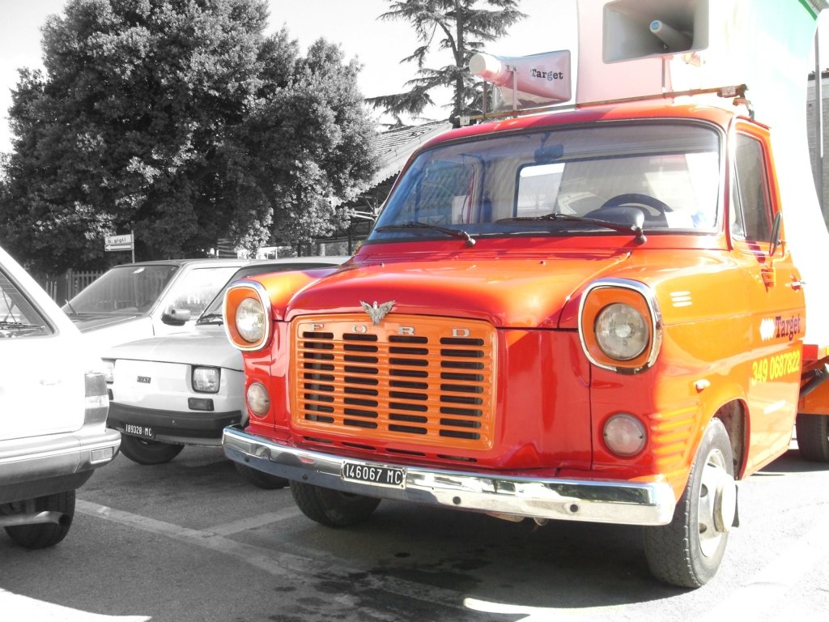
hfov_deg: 49.0
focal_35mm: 38
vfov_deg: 37.7
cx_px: 414
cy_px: 311
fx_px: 910
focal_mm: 6.3
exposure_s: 1/250
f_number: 4.4
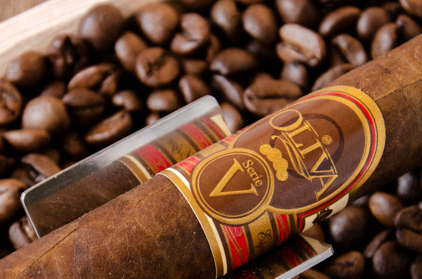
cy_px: 216
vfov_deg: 5.4
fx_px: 2972
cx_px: 170
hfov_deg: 8.1
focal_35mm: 254
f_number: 5.3
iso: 800
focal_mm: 70
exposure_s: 1/50
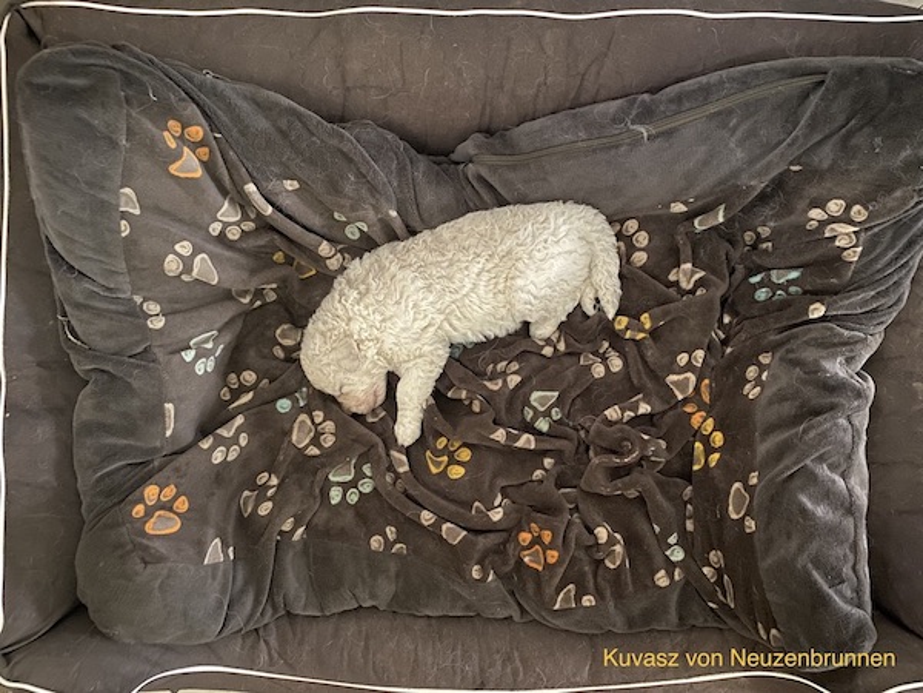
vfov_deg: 53.1
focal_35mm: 26
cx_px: 462
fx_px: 693
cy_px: 346
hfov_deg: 67.3
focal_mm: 4.25
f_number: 1.8
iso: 640
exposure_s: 1/8
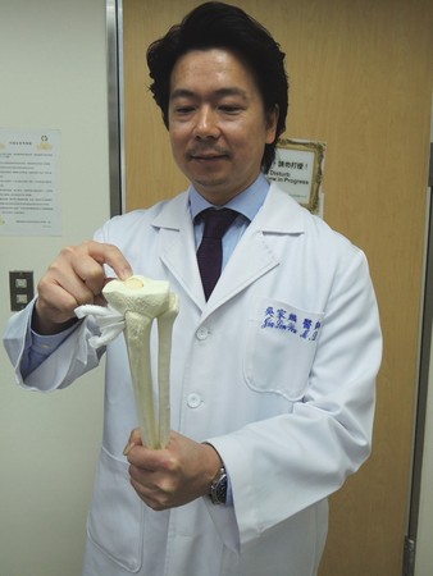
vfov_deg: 71.6
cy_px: 288
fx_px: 400
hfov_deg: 56.9
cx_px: 216
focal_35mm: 24
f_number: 2.8
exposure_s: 1/50
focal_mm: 4.3
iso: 100
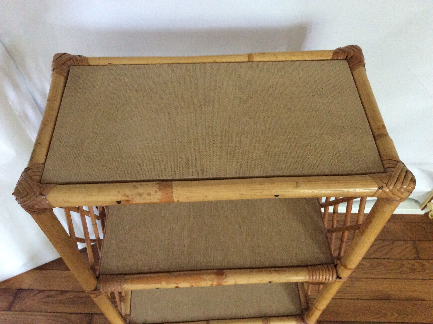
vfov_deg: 44.1
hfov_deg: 56.9
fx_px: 400
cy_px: 162
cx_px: 216
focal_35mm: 32
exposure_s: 1/17
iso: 320
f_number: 2.4
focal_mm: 3.3
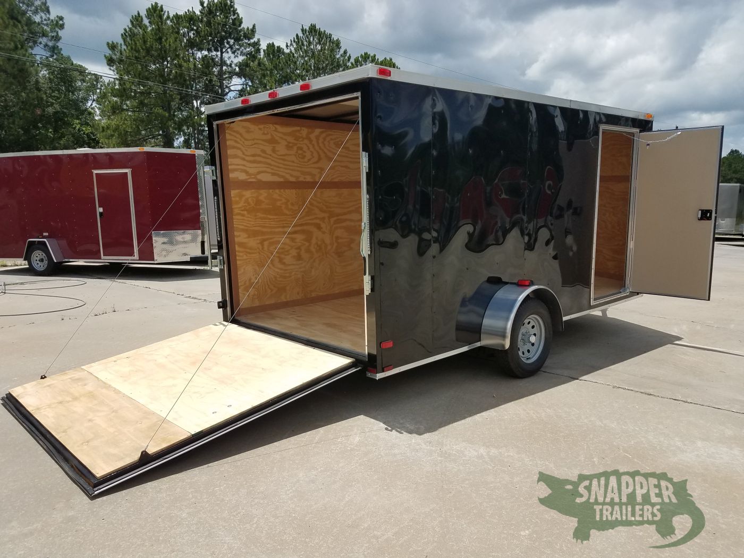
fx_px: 559
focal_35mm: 26
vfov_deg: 53.1
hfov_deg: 67.3
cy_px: 279
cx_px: 372
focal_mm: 4.2
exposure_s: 1/3224
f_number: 1.7
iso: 40
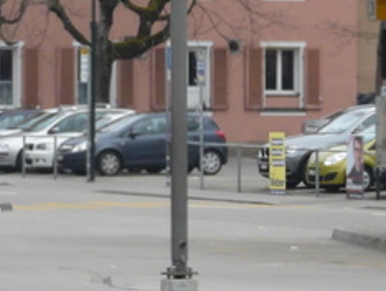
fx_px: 6575
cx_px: -409
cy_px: 79
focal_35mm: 589
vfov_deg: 2.5
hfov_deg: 3.3
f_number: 4
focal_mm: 22.6
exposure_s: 1/200
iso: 100
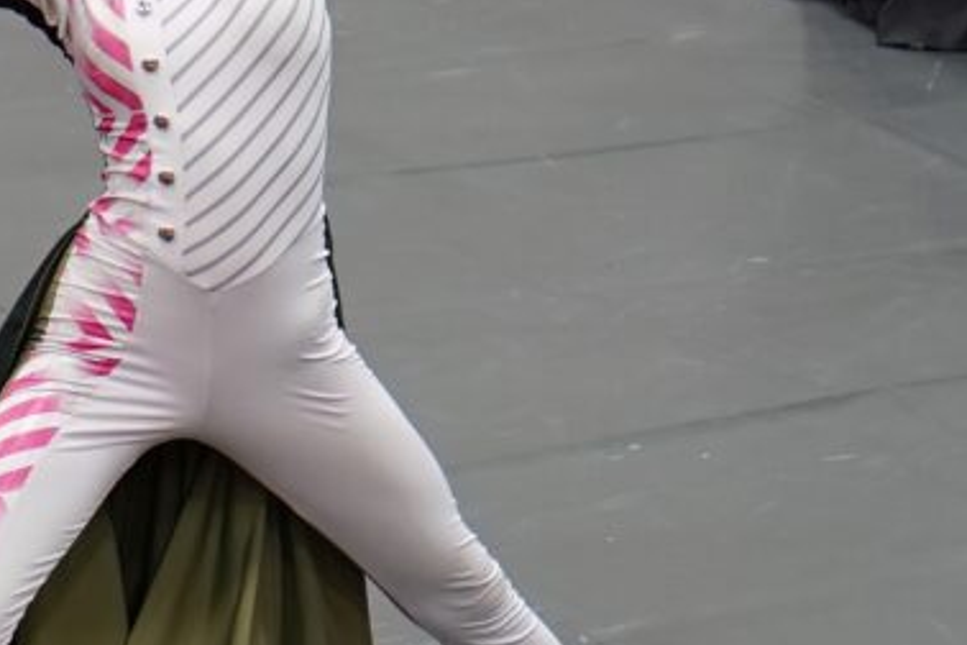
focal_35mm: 225
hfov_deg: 9.1
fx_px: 6043
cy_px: 45
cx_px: 133
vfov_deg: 6.1
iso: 2500
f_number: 2.8
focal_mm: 83
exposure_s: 1/400
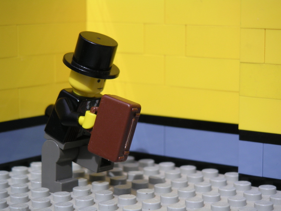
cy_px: 105
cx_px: 140
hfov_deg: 17.6
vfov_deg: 13.2
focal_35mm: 112
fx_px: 909
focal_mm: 17.1
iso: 50
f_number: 8
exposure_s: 1/180
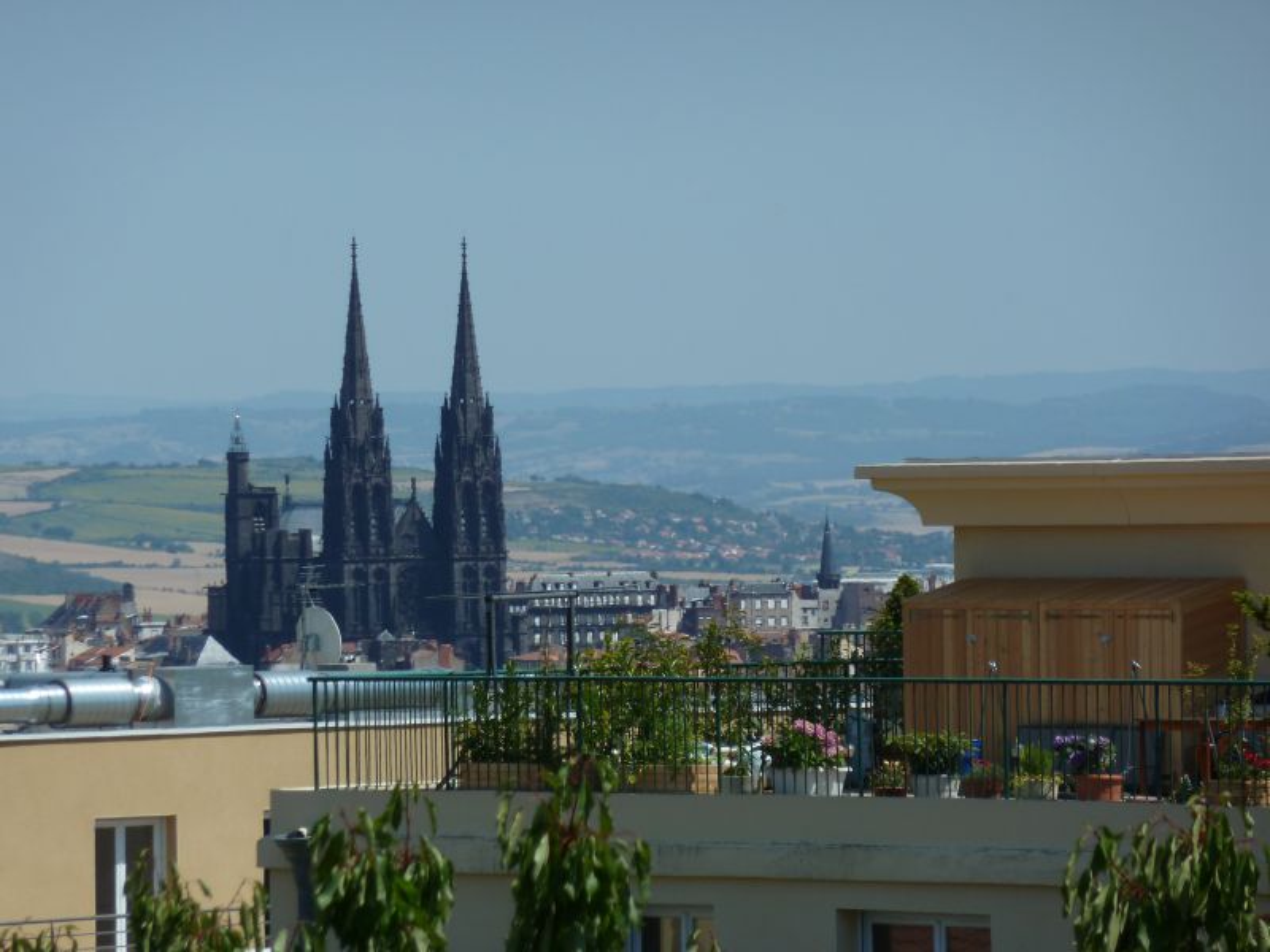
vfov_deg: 5.0
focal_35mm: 300
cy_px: 476
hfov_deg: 6.6
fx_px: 11006
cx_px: 635
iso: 80
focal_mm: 49.2
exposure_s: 1/500
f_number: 5.6
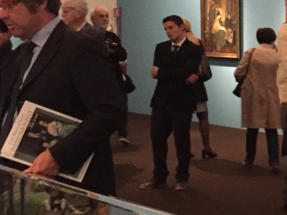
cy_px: 81
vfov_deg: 15.4
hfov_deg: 18.5
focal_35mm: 96
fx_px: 796
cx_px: 404
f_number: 2.2
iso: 400
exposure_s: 1/17
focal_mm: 4.15
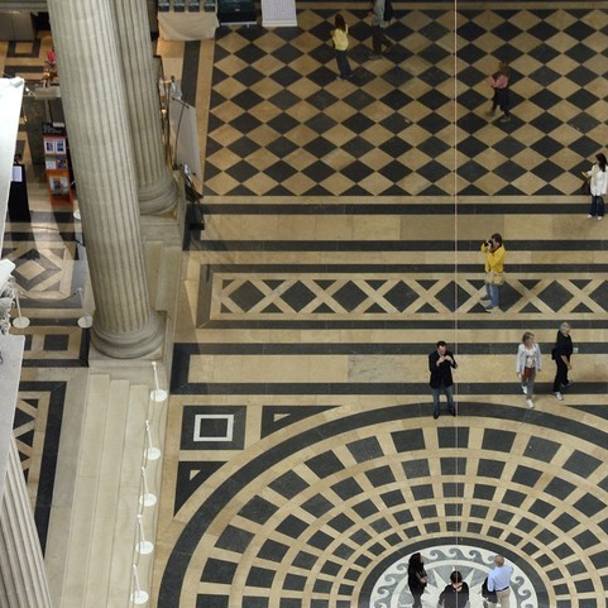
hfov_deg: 15.4
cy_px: 987
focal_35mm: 113
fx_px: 2245
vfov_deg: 14.1
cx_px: 450
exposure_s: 1/30
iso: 800
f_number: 4.5
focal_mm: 40
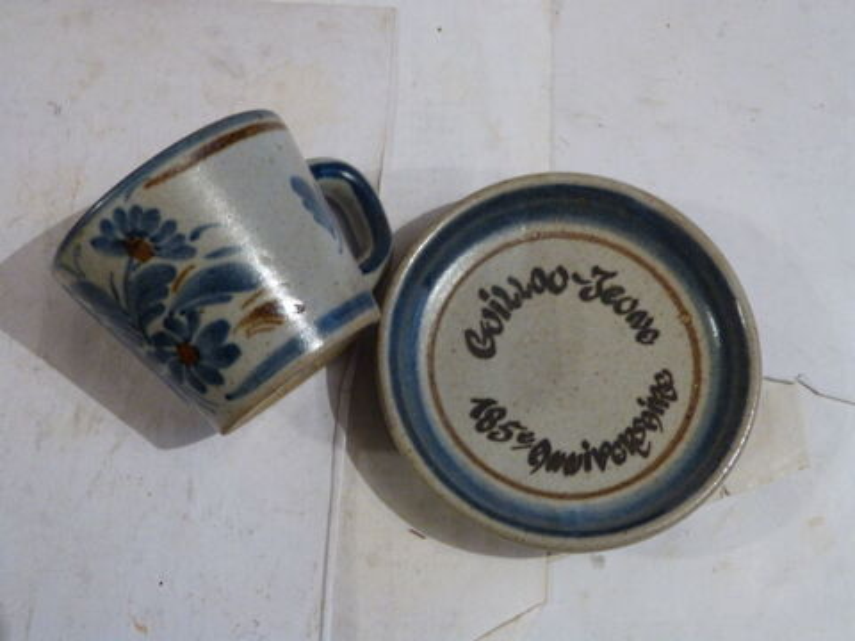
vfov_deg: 33.6
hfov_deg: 43.9
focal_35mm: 43
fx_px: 1062
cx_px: 428
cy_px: 320
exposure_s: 1/15
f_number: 3.2
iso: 500
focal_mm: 7.6
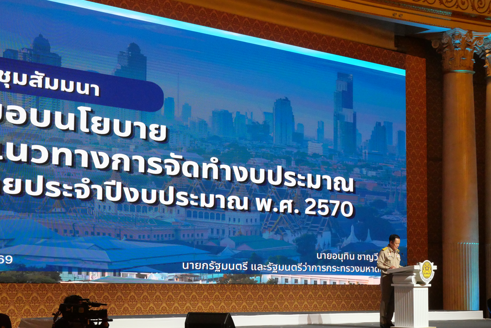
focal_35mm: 78
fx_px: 1064
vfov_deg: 17.5
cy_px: 164
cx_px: 246
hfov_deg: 26.0
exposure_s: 1/200
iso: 4000
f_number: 7.1
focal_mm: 38
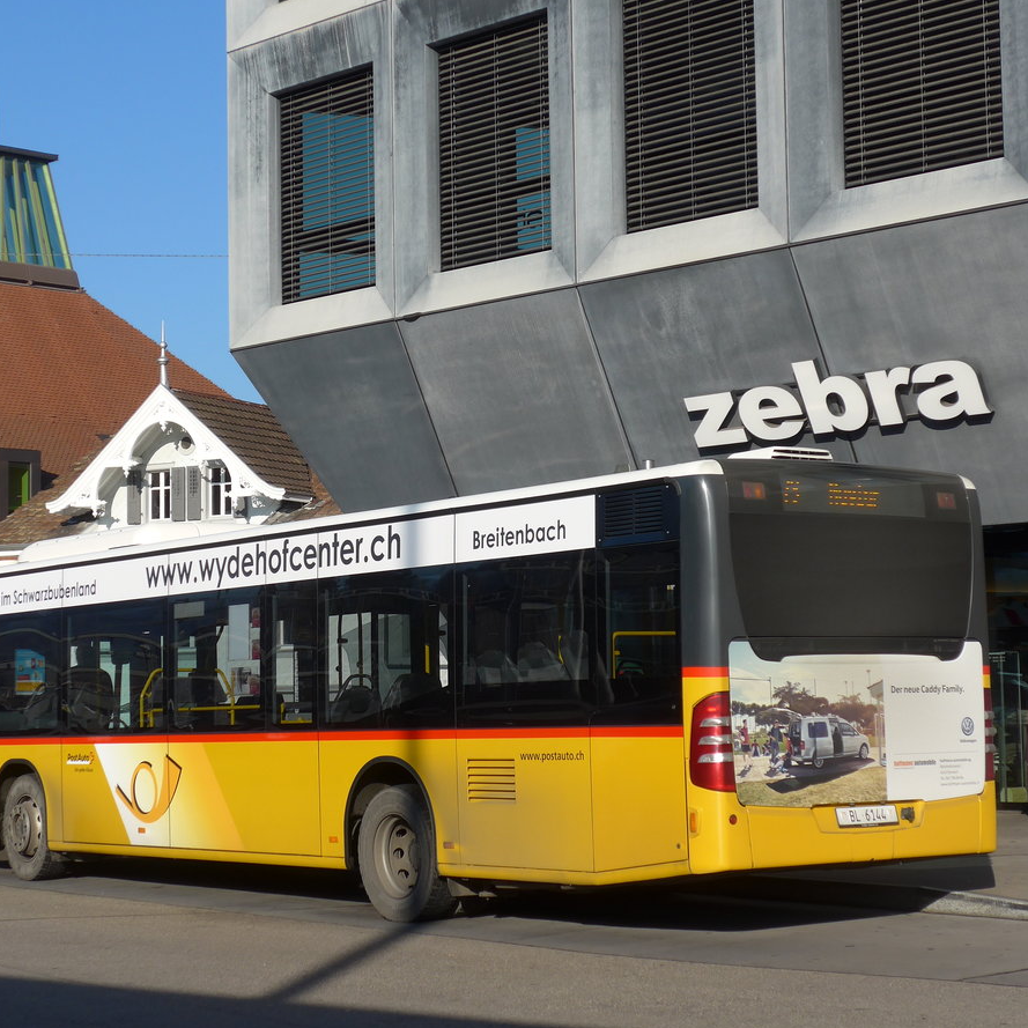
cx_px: 411
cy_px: 518
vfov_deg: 23.4
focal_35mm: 74
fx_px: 2486
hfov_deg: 23.3
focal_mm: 12.7
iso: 80
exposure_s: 1/1300
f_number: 3.7
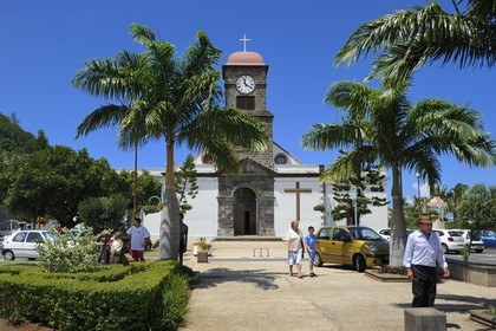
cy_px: 166
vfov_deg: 45.0
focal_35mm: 29
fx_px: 400
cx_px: 248
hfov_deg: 63.7
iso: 200
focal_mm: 29
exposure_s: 1/200
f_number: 14
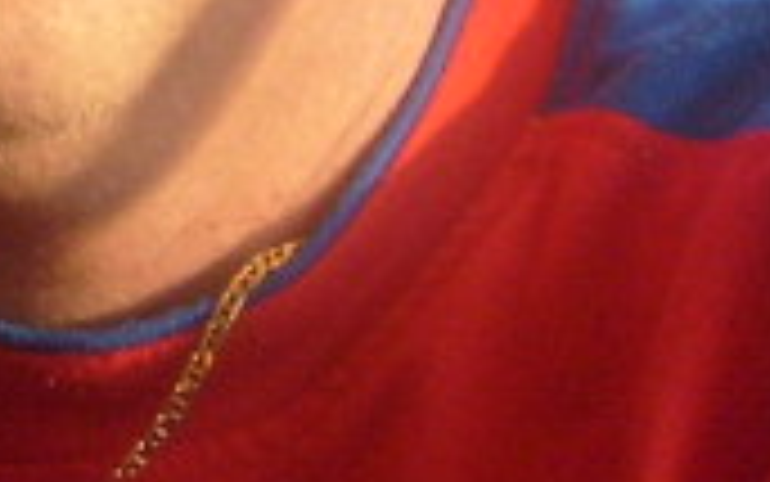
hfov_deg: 9.3
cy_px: -293
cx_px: -275
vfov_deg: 5.8
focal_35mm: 222
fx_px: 4660
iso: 80
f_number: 2.8
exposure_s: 1/180
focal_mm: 5.8
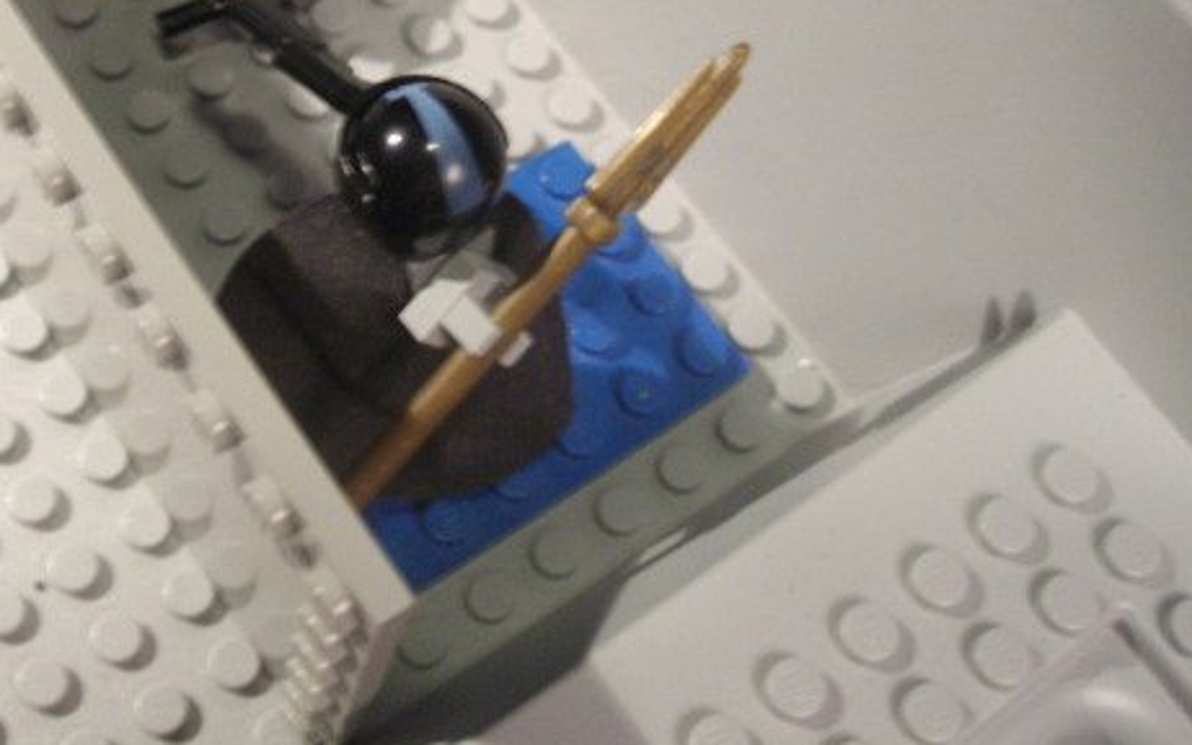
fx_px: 1722
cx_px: 450
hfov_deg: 38.0
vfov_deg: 24.0
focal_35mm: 53
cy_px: 132
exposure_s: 1/8
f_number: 2.7
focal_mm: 6
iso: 320
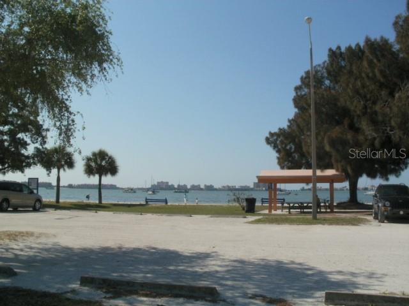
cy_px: 153
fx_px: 425
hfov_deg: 51.4
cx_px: 204
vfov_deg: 39.7
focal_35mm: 36
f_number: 5.6
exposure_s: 1/1250
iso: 100
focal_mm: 6.3
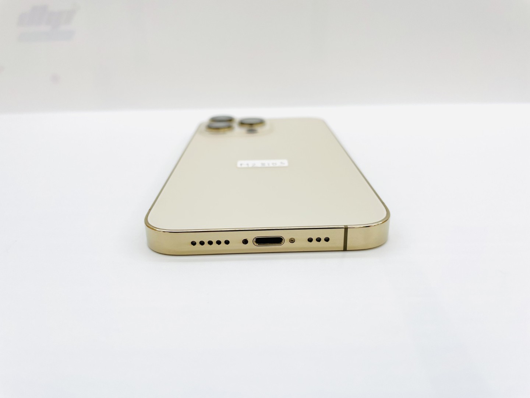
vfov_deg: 53.1
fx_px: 398
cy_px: 199
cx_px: 265
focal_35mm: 26
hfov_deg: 67.3
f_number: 1.6
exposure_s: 1/254
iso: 32
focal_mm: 4.2
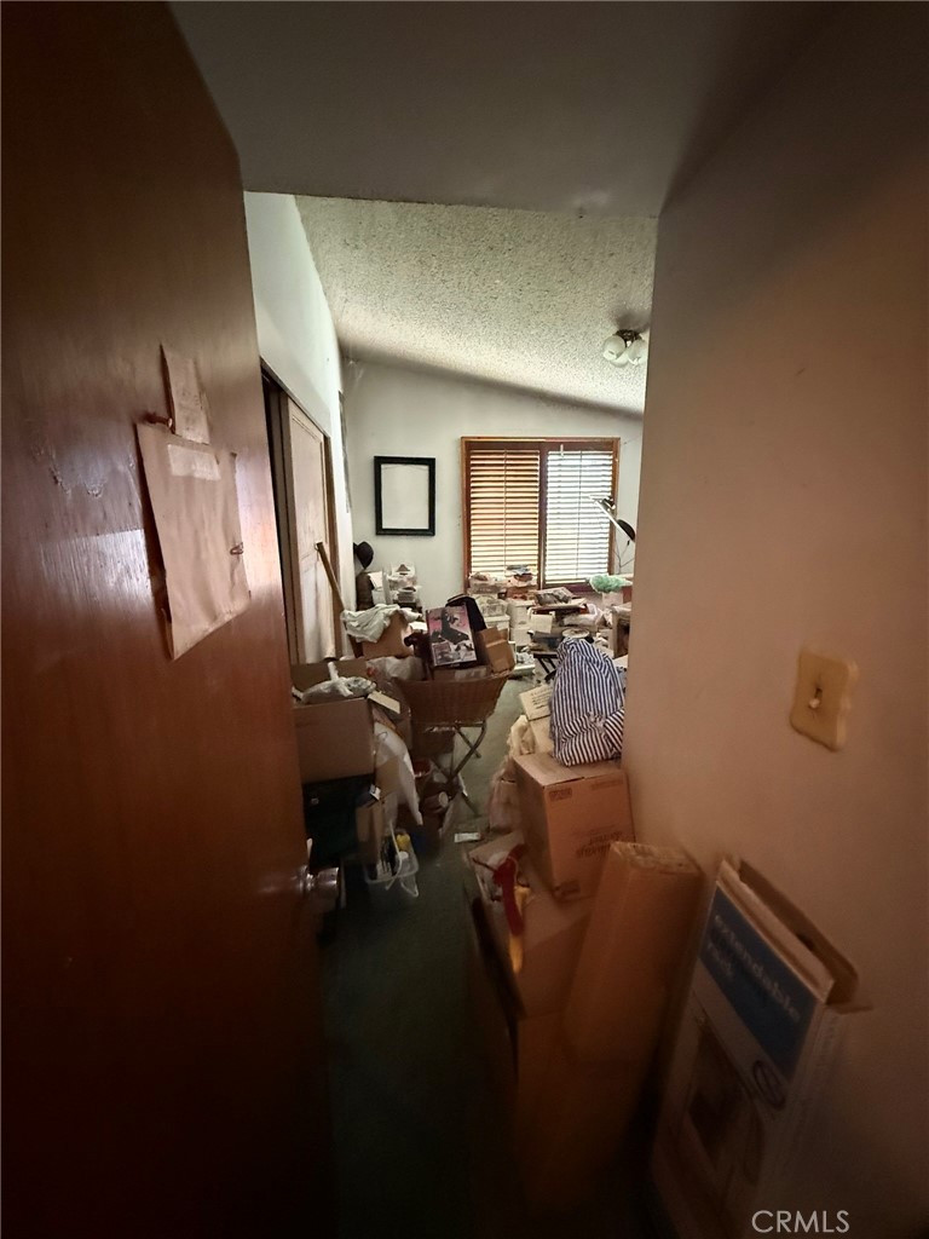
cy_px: 620
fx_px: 501
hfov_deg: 85.7
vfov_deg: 102.1
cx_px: 464
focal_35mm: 14
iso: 1600
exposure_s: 1/60
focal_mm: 2.22
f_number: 2.2
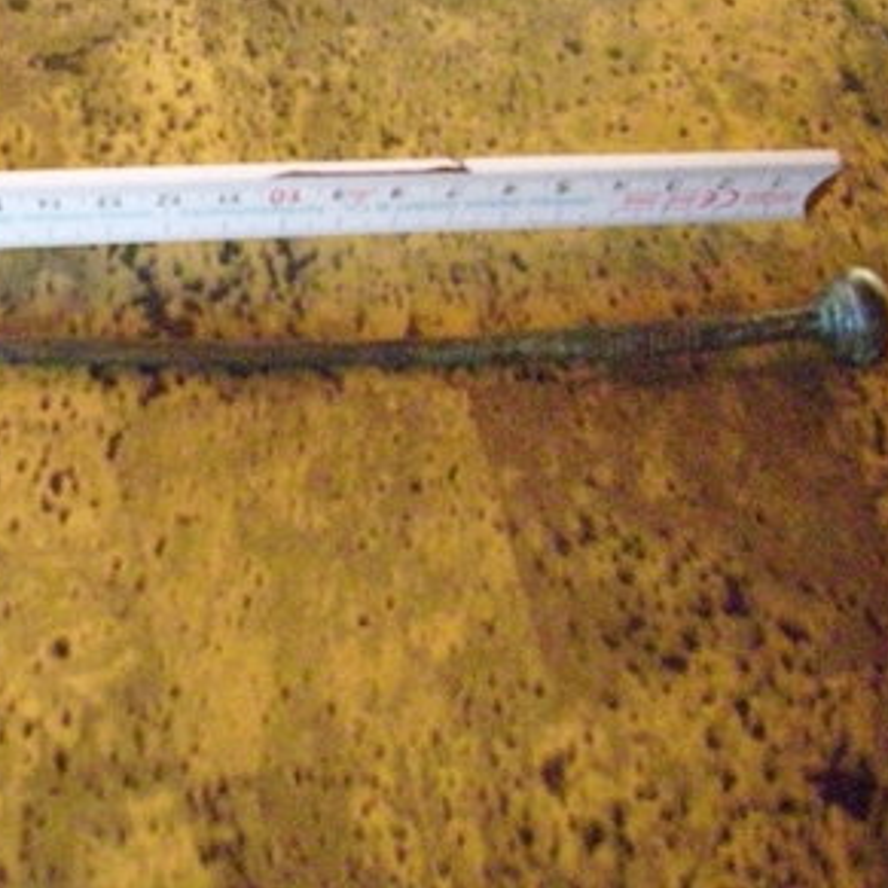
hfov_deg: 34.9
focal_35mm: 47
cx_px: 180
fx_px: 1364
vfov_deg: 35.8
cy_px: 319
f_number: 2.8
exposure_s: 1/200
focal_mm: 6.2
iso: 1600
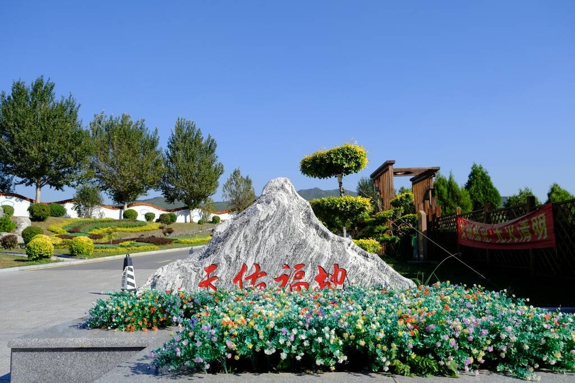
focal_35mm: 31
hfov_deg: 60.3
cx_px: 288
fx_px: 495
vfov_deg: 42.3
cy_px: 192
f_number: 5.6
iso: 200
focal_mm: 20.5
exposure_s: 1/800
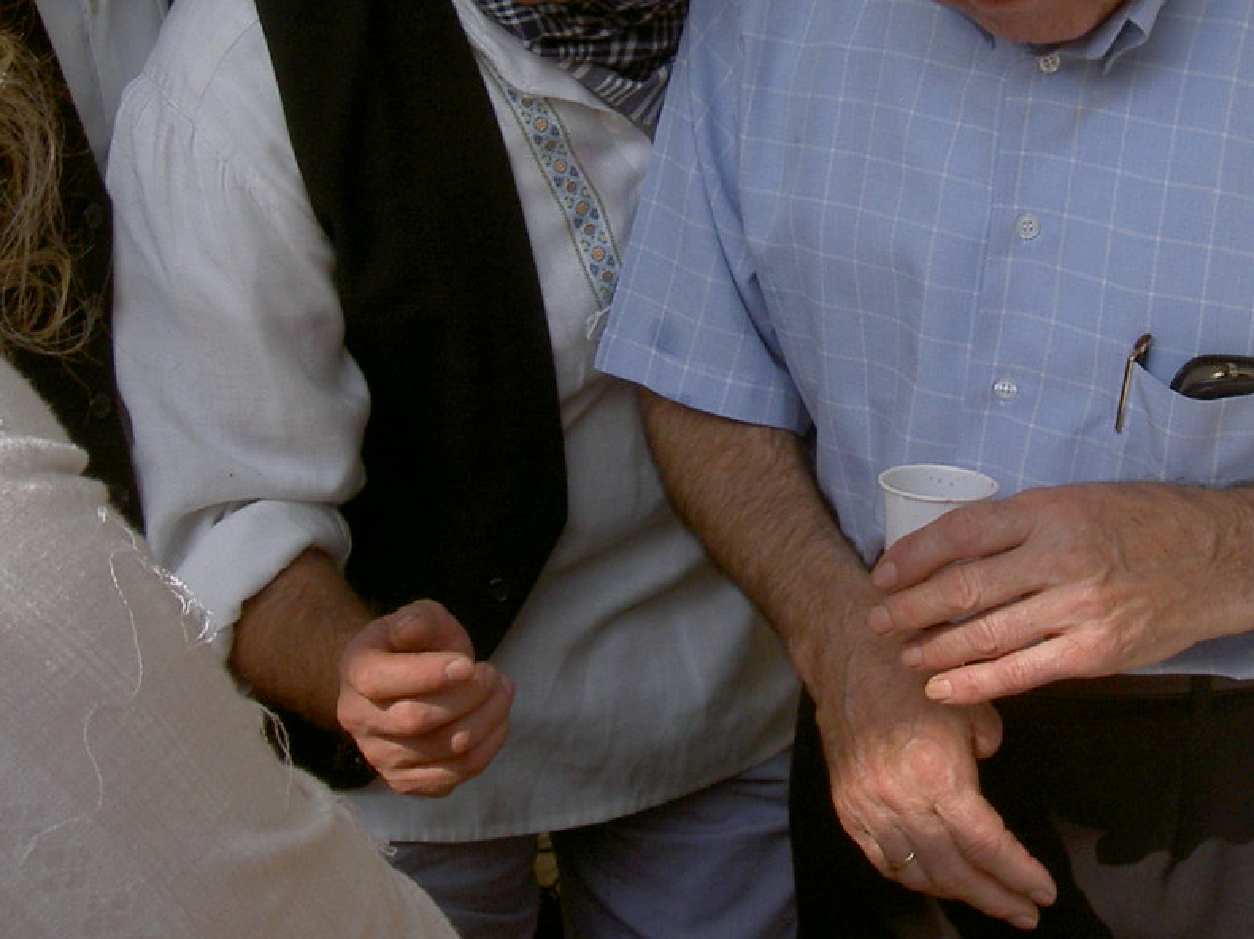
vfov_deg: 18.4
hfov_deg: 24.6
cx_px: 816
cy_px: 136
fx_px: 2861
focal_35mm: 79
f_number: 4.7
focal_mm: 8
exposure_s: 1/769
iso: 100
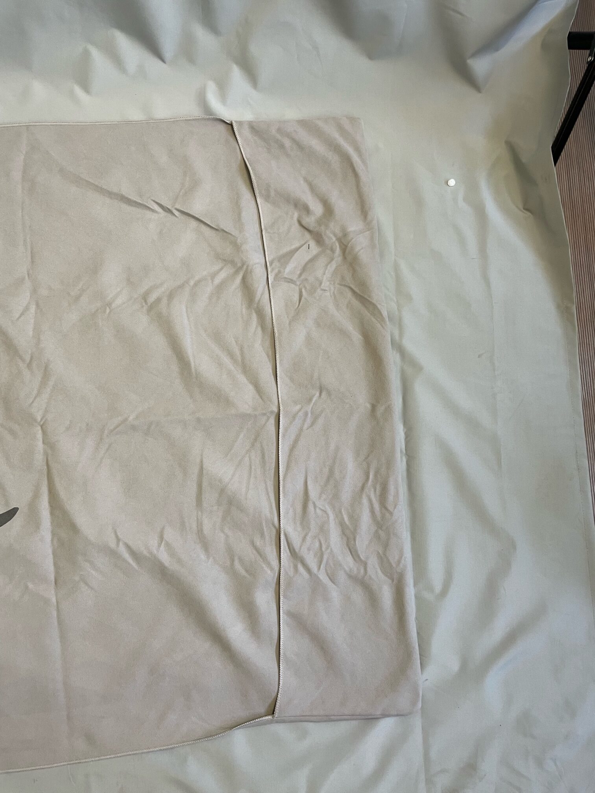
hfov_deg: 53.1
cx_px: 298
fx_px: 596
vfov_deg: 67.3
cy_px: 396
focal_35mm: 26
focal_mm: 4.2
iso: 80
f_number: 1.6
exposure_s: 1/50
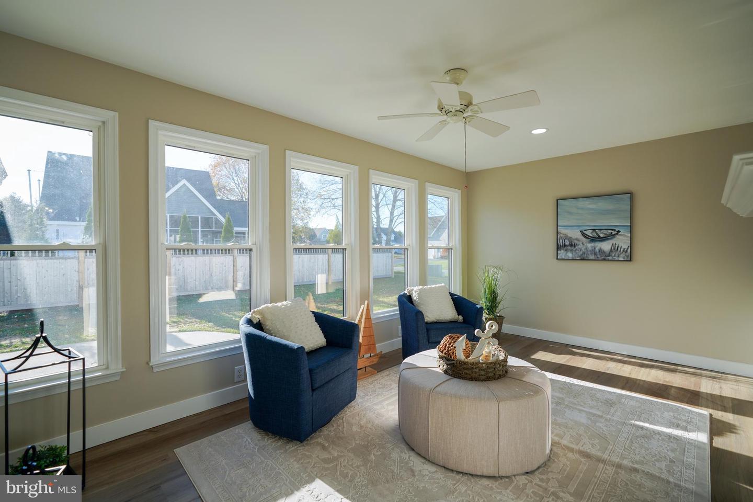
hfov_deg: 96.7
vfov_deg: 73.7
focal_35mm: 16
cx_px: 376
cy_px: 251
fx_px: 335
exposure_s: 1/160
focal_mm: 16
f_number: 4
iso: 100
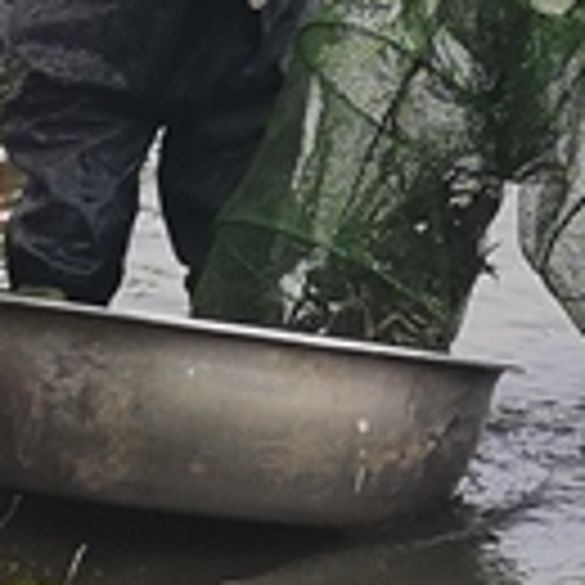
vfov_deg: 7.6
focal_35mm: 226
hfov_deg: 7.7
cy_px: -302
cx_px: 616
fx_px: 4321
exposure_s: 1/490
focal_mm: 4.75
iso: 50
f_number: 1.8
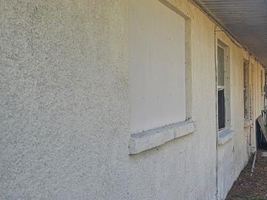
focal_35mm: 67
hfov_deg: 28.4
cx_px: 211
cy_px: 83
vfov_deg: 21.9
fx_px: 517
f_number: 1.7
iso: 10
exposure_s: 1/211
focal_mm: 6.3
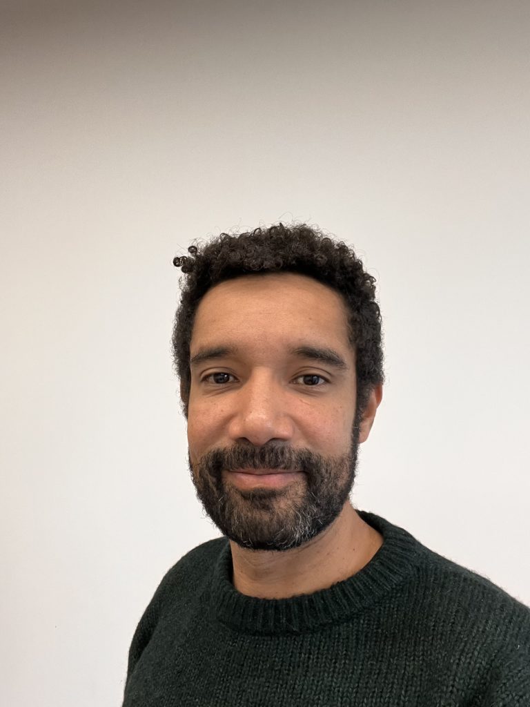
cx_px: 265
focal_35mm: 30
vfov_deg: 60.0
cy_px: 354
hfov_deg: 46.8
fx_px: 612
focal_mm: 2.71
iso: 160
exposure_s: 1/60
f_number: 2.2
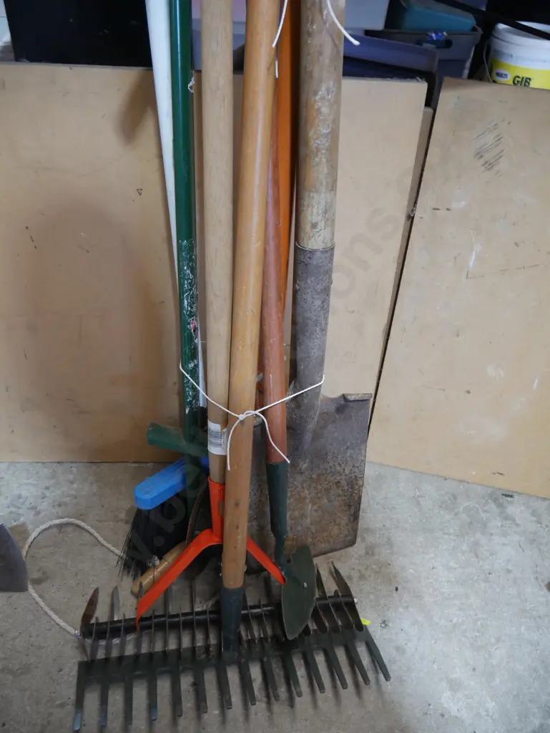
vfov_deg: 63.4
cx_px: 275
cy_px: 366
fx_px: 593
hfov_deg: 49.8
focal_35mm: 28
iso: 640
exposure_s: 1/60
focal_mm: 14
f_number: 3.5
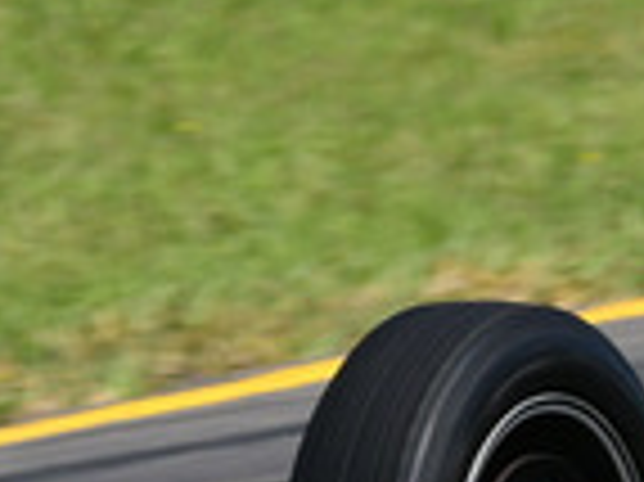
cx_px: 1716
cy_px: 59
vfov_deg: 0.6
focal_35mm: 2665
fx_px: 49538
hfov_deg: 0.7
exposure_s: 1/640
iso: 400
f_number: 11
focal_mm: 330
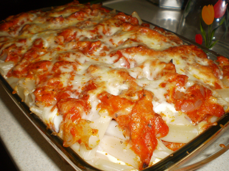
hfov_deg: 51.4
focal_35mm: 36
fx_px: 238
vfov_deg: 39.7
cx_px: 114
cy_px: 86
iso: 125
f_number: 3.1
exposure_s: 1/30
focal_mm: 6.3
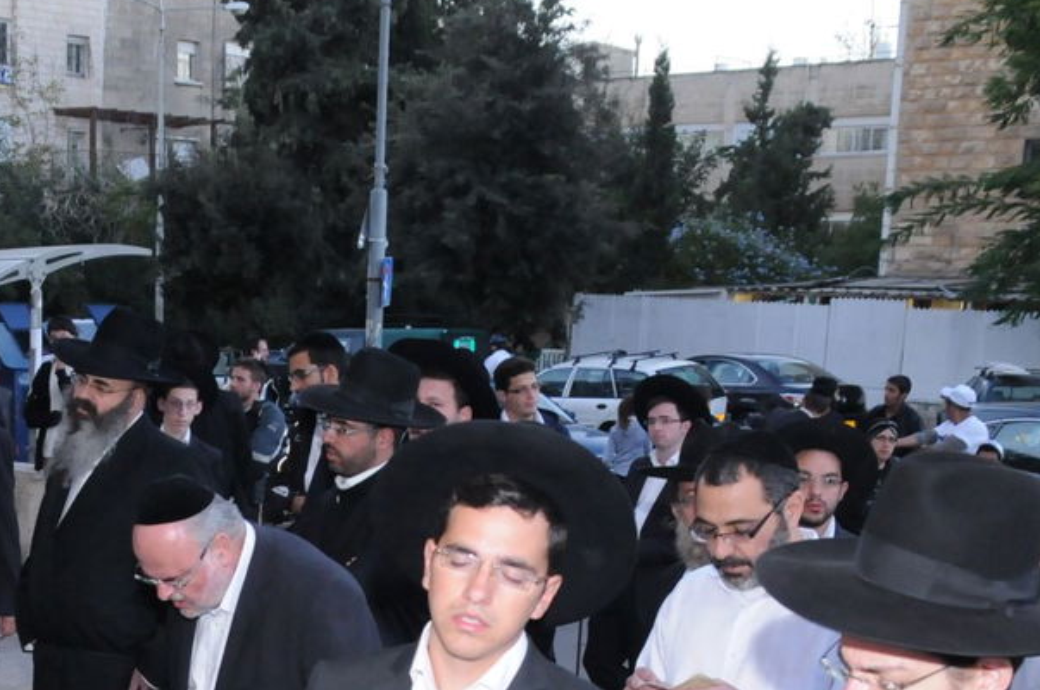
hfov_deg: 32.6
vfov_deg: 22.1
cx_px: 152
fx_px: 1706
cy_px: 679
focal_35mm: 59
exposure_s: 1/125
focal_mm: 17
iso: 1250
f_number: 4
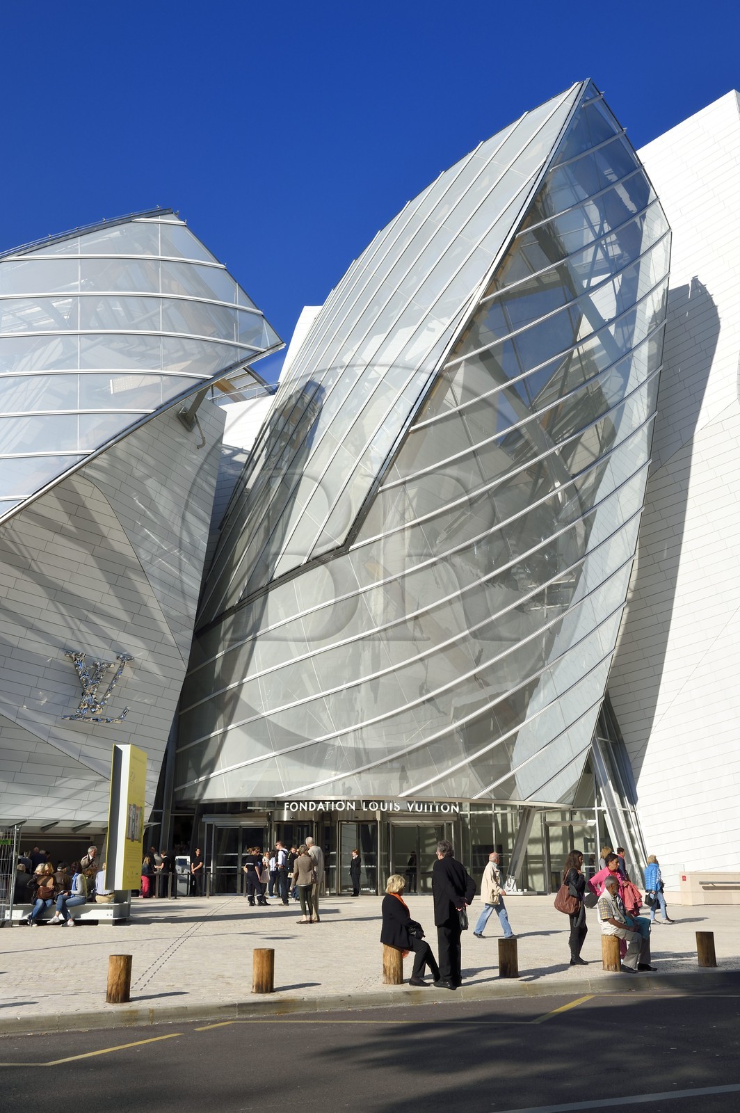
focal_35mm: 35
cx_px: 370
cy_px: 556
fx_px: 1081
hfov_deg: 37.8
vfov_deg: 54.5
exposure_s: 1/250
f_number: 14
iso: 200
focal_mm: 35
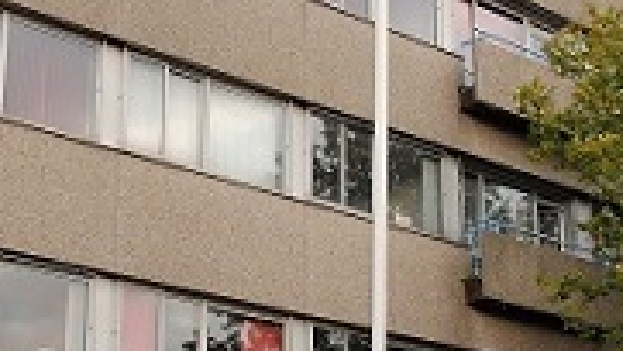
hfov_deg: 22.7
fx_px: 1554
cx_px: 293
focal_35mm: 94
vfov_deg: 12.9
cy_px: 205
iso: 250
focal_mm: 18
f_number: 3.5
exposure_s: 1/30
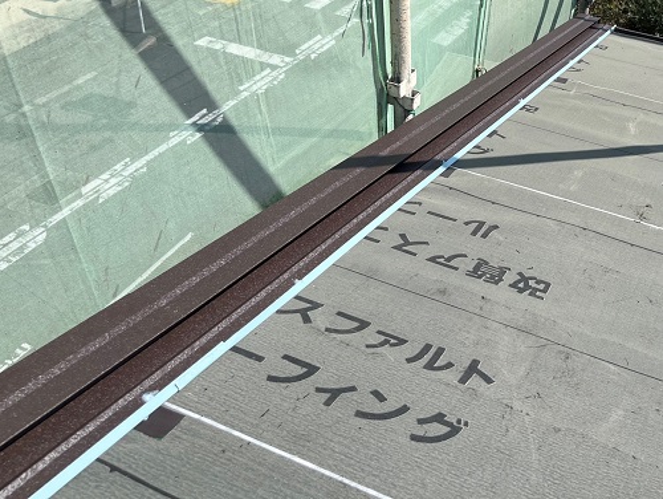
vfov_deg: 53.1
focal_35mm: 26
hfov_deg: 67.3
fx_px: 498
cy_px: 250
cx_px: 332
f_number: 1.6
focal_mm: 5.1
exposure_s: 1/4016
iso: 50
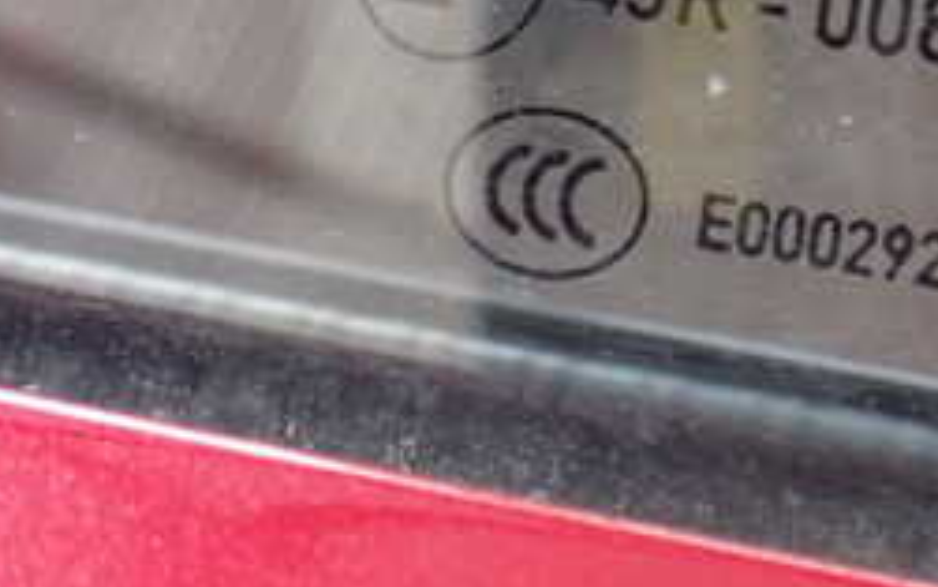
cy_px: -30
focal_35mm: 76
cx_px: 837
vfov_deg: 16.7
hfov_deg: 26.3
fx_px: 1943
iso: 800
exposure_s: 1/60
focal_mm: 5.4
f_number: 2.3
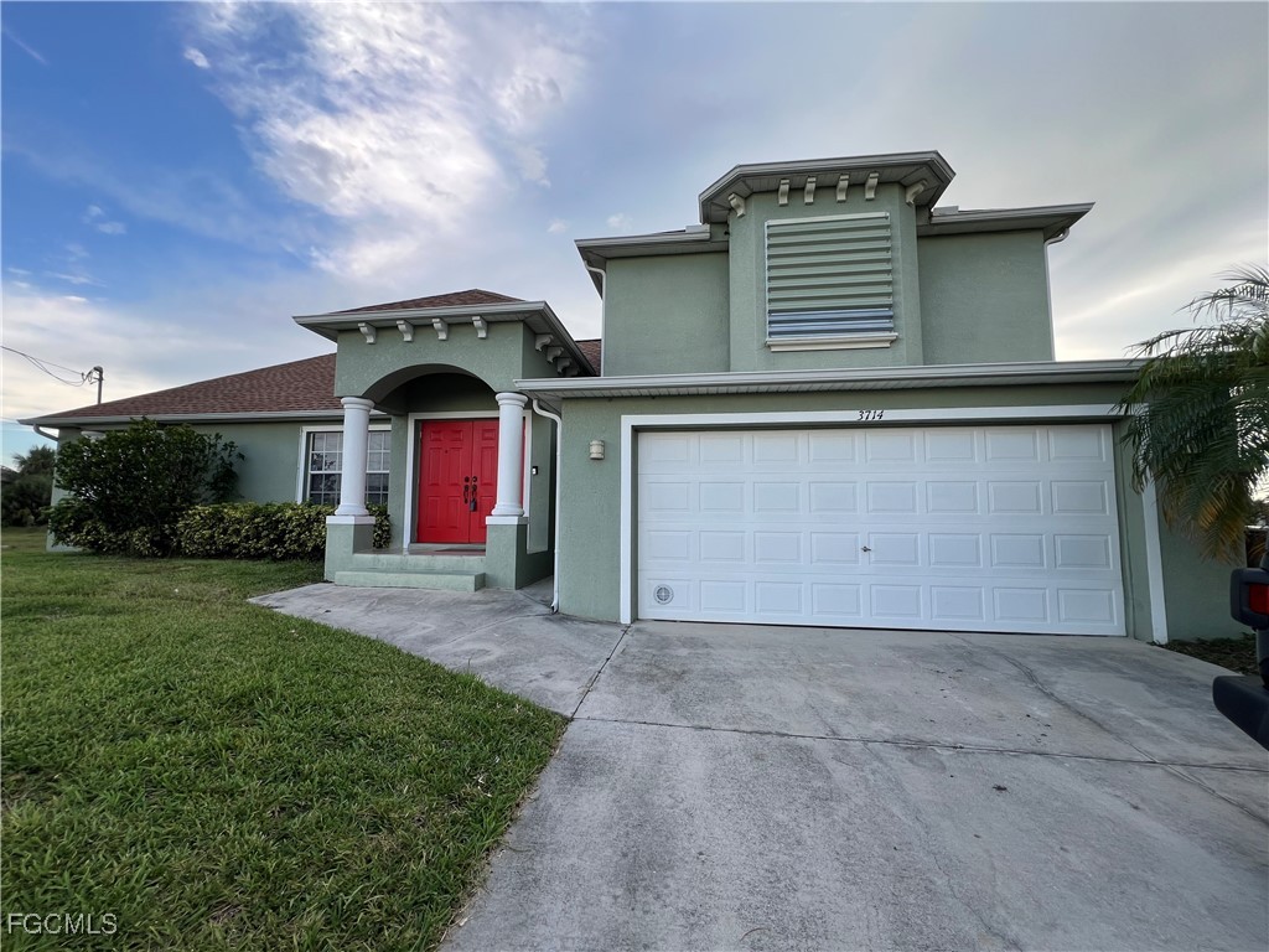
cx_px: 634
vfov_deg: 89.9
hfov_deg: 106.2
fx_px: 477
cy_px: 476
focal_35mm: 13
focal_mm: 1.57
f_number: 1.8
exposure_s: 1/279
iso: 32
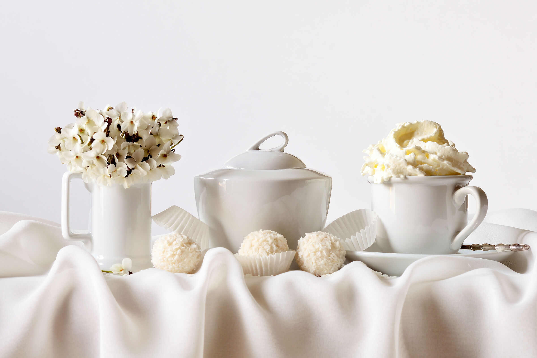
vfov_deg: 11.4
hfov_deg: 17.1
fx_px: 1790
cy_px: 179
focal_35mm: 120
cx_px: 268
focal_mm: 80
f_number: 16
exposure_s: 1/2.5
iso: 100
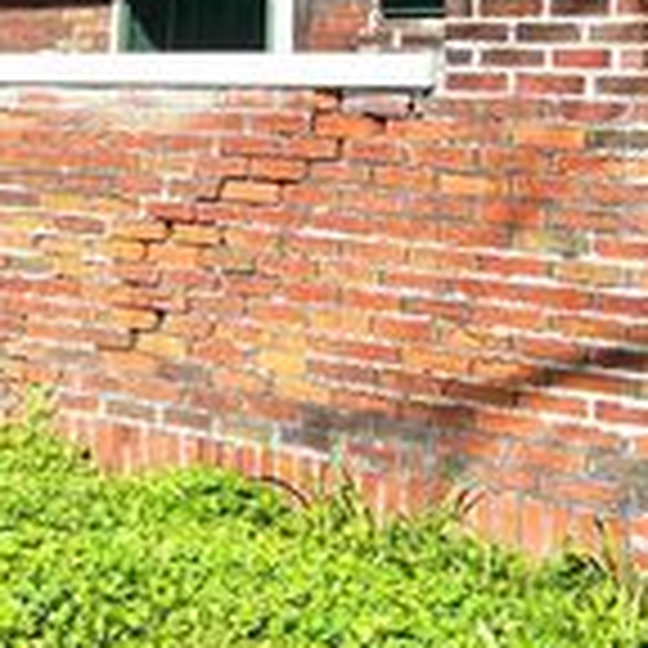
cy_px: -16
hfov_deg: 21.4
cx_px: 144
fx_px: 1694
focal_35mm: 80
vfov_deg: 20.9
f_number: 1.5
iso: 50
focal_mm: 5.7
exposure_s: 1/2165
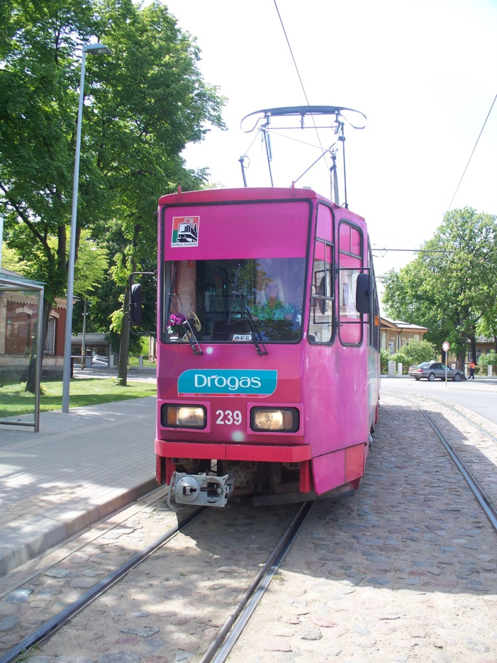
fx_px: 689
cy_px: 332
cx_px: 248
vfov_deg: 51.4
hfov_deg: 39.7
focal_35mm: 36
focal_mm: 7.54
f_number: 2.8
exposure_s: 1/320
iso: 80
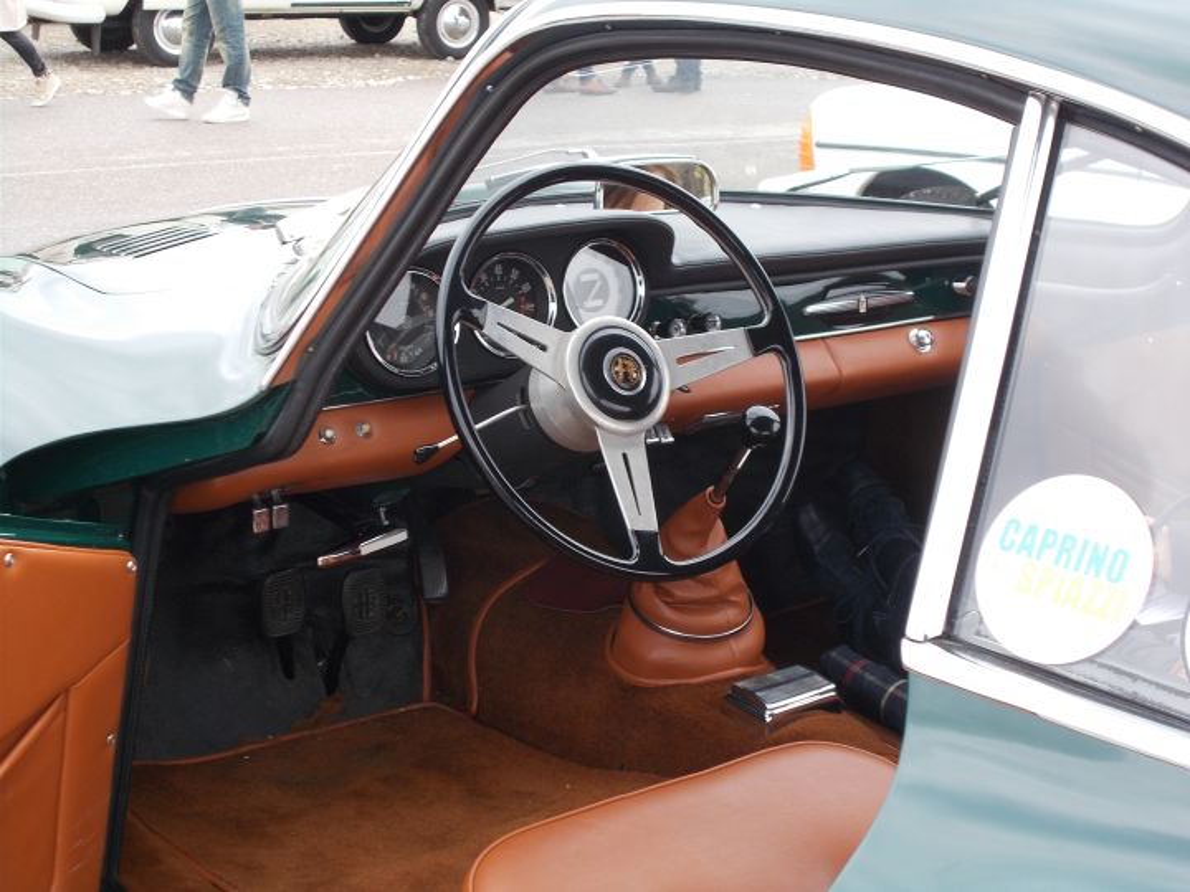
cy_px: 446
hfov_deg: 33.2
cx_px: 595
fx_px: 1994
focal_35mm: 58
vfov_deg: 25.2
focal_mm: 10.3
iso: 80
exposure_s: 1/80
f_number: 4.9
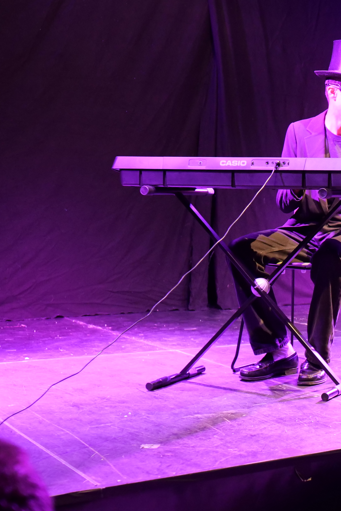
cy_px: 227
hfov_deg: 18.2
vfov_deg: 29.6
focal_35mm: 68
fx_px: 966
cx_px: 485
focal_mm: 16
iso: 1250
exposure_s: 1/60
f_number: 1.4
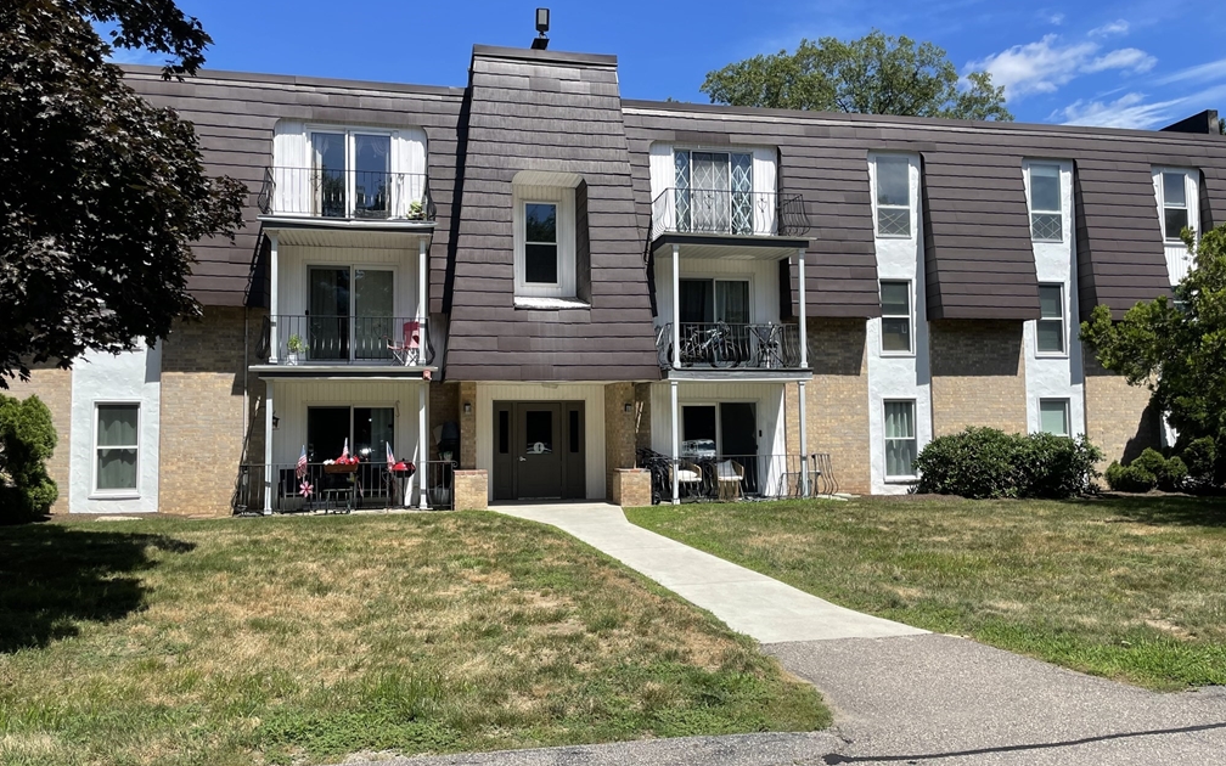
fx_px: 936
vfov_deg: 44.5
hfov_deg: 66.5
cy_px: 382
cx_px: 606
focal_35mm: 28
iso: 32
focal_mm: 4.2
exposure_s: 1/3205
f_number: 1.6
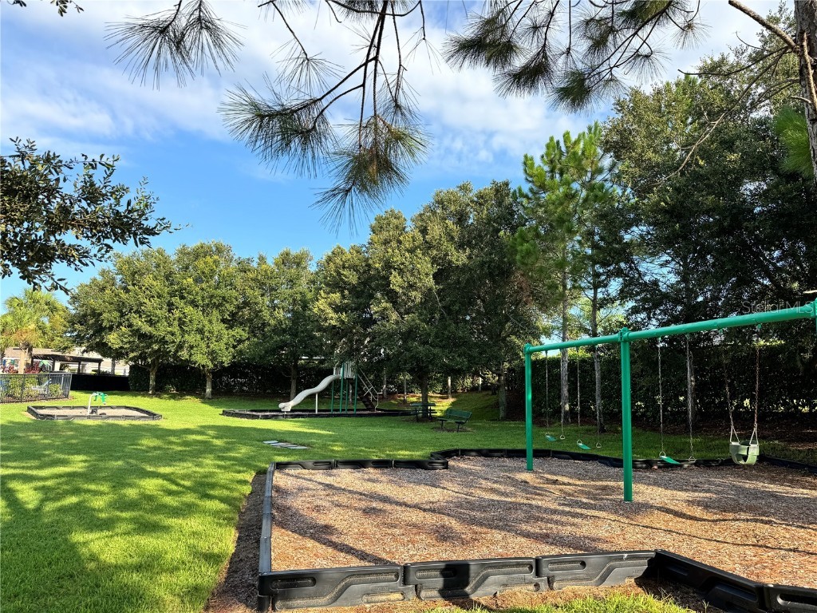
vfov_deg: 56.8
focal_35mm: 24
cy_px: 306
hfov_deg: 71.6
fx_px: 566
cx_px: 408
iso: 80
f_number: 1.78
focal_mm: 6.76
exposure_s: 1/756
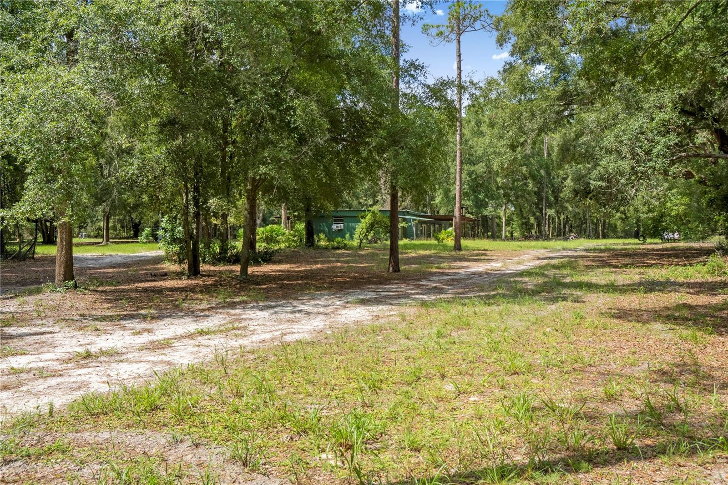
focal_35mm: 30
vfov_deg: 43.6
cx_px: 364
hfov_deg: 61.9
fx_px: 607
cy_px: 242
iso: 250
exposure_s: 1/4000
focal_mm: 20
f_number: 8
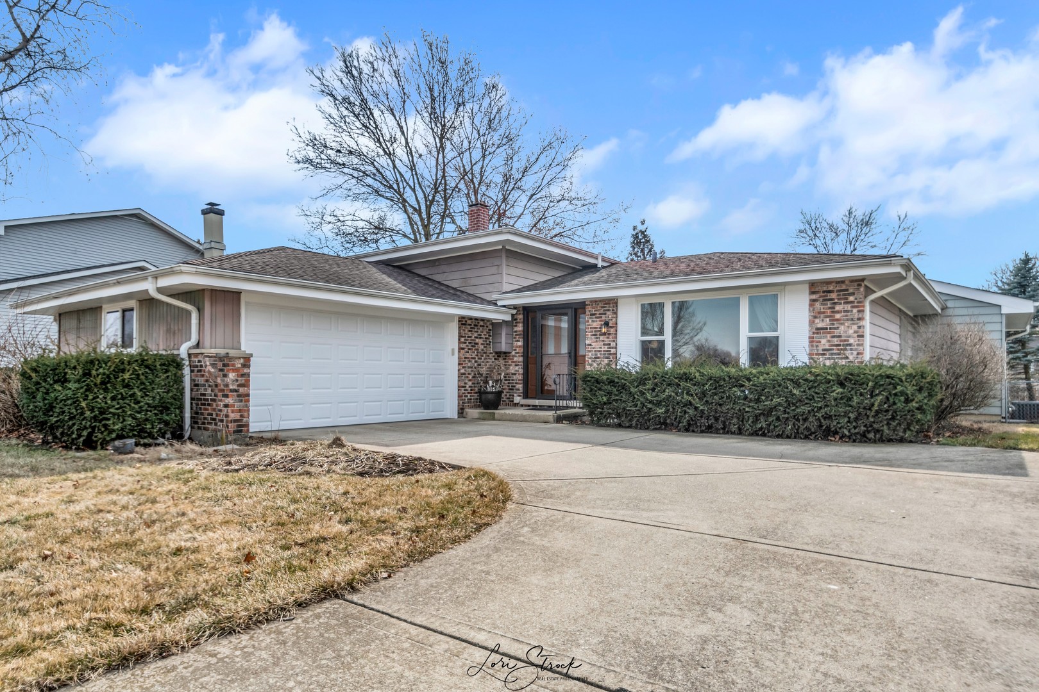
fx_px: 606
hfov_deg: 81.2
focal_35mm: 21
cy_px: 346
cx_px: 520
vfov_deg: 59.5
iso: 400
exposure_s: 1/2500
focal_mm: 14
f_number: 6.3
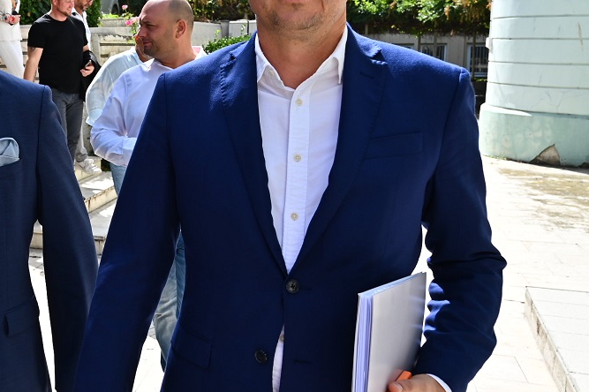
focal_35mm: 54
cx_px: -19
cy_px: 150
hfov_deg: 33.3
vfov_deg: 25.0
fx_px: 883
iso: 125
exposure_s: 1/200
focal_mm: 24
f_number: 7.1
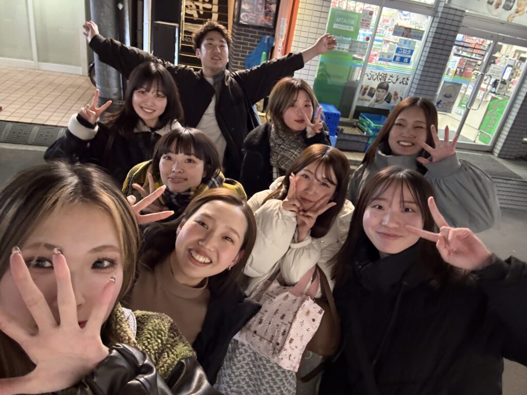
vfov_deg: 58.9
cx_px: 264
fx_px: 350
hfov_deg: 73.9
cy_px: 198
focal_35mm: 23
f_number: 1.9
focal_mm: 2.69
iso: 500
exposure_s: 1/17
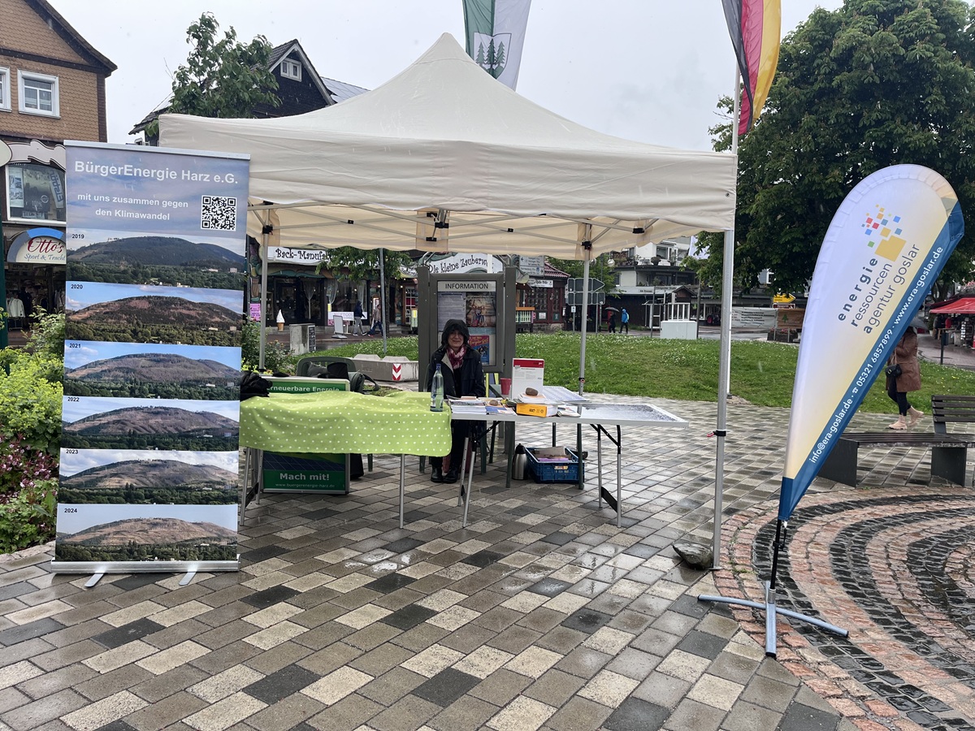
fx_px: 732
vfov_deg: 53.1
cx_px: 488
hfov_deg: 67.3
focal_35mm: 26
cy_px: 366
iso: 50
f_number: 1.6
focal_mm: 5.1
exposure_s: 1/737
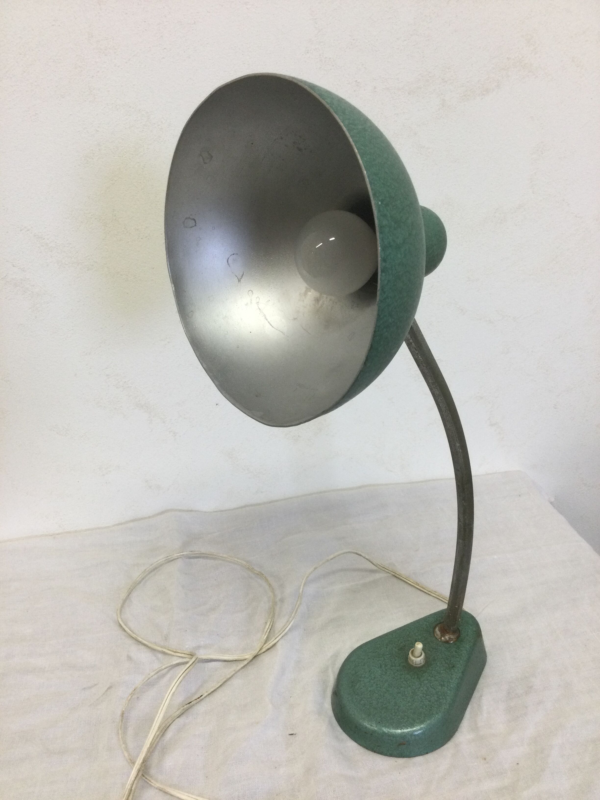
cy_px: 400
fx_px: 716
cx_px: 300
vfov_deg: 58.4
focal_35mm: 31
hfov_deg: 45.4
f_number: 2.4
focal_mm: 3.3
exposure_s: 1/33
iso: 40
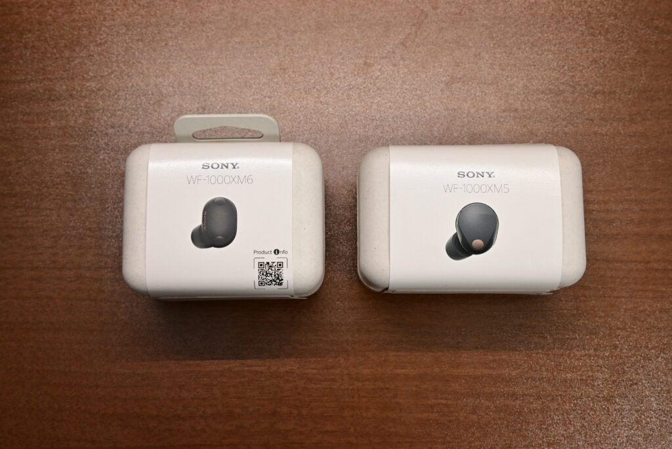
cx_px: 336
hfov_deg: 48.7
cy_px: 224
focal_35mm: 40
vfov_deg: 33.6
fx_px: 742
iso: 800
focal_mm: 26.5
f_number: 5.6
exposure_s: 1/80
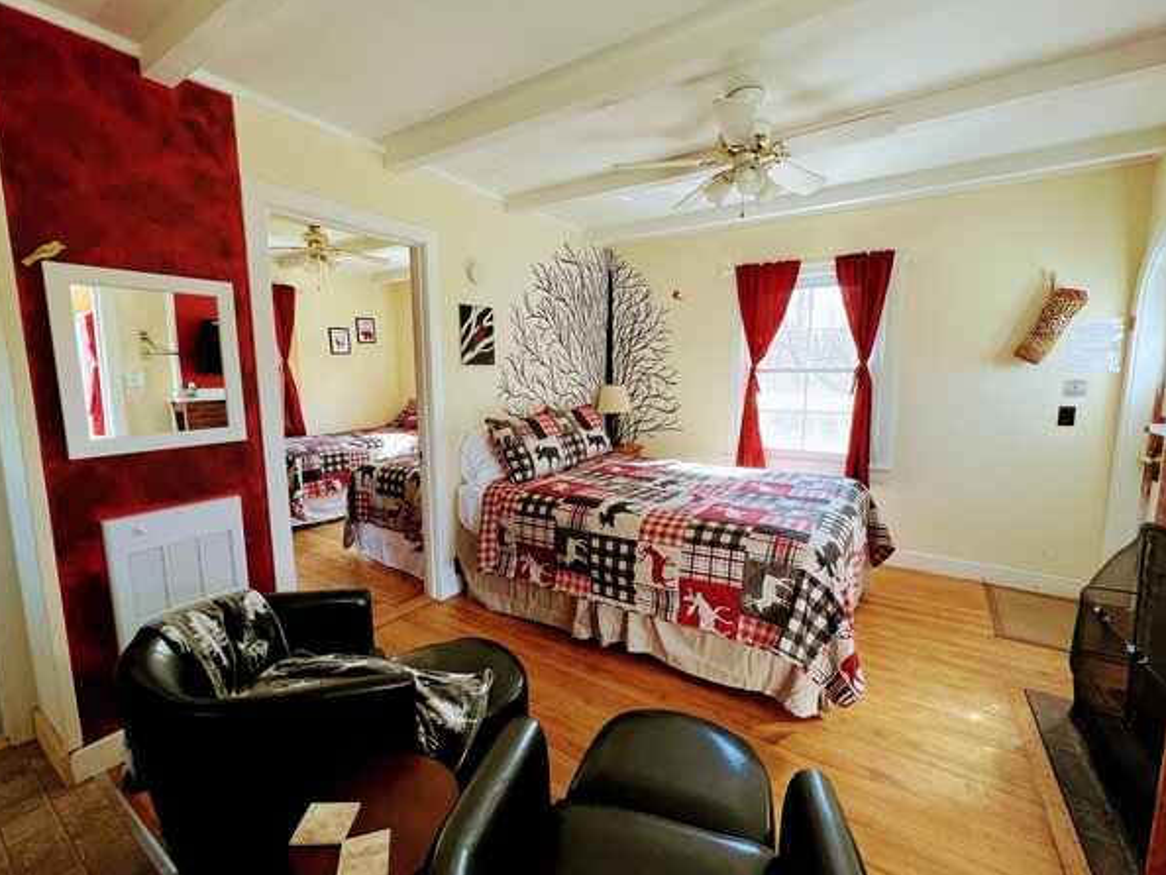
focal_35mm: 14
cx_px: 571
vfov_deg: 85.7
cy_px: 436
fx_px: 472
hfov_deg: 102.0
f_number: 1.8
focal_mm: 1.57
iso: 80
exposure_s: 1/99
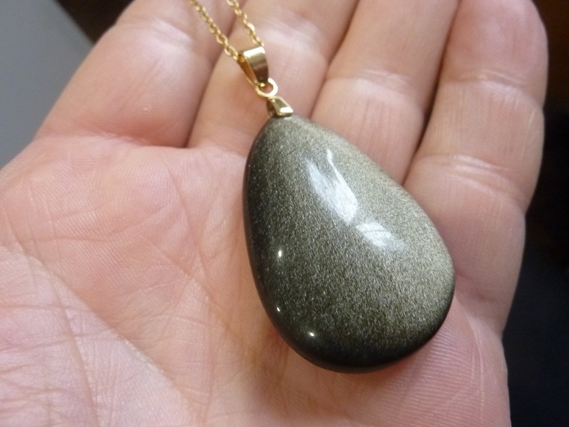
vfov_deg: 54.9
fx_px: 411
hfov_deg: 69.4
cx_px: 284
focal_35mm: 25
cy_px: 214
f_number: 3.3
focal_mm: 4.1
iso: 400
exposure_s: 1/25
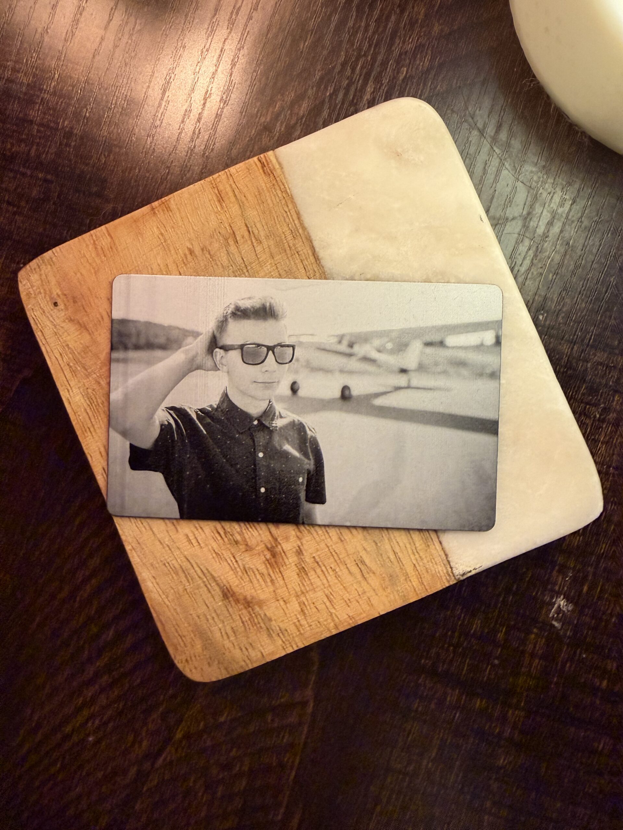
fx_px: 576
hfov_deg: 56.8
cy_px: 415
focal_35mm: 24
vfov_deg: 71.6
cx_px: 312
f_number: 2.2
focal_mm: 2.22
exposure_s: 1/60
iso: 400
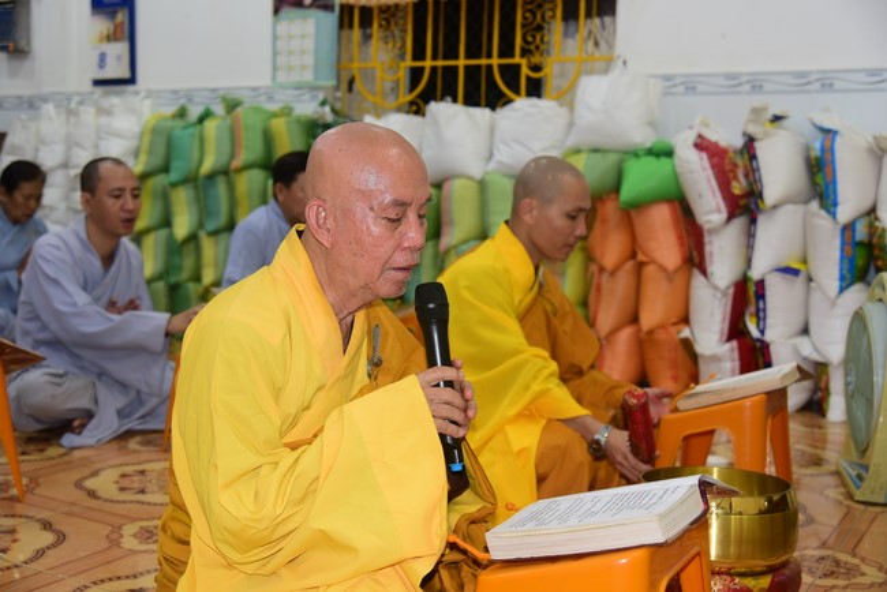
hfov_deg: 44.5
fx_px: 1085
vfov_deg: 30.5
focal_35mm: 44
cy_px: 296
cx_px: 444
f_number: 4
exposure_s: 1/80
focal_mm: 44
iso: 500
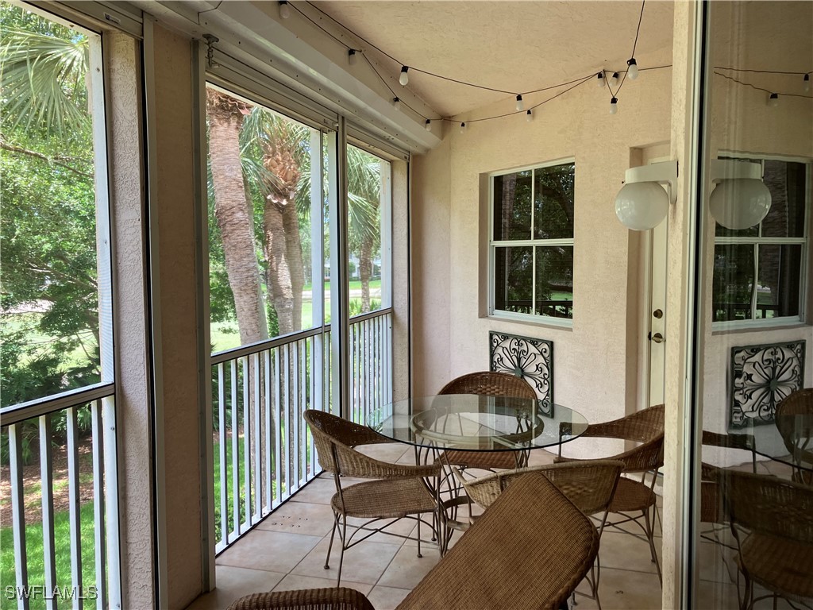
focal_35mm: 28
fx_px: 658
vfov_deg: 49.7
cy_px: 305
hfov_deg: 63.4
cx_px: 406
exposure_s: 1/120
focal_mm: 3.99
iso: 40
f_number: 1.8
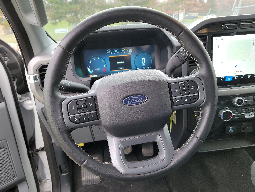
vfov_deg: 56.8
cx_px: 128
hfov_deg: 71.6
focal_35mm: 24
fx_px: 177
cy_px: 96
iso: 234
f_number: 1.8
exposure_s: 1/59
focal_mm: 6.7
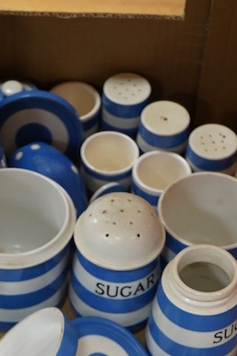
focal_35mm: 105
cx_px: 43
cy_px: 393
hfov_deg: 13.0
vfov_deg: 18.7
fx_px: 1038
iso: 1250
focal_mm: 30
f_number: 3.5
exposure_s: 1/125
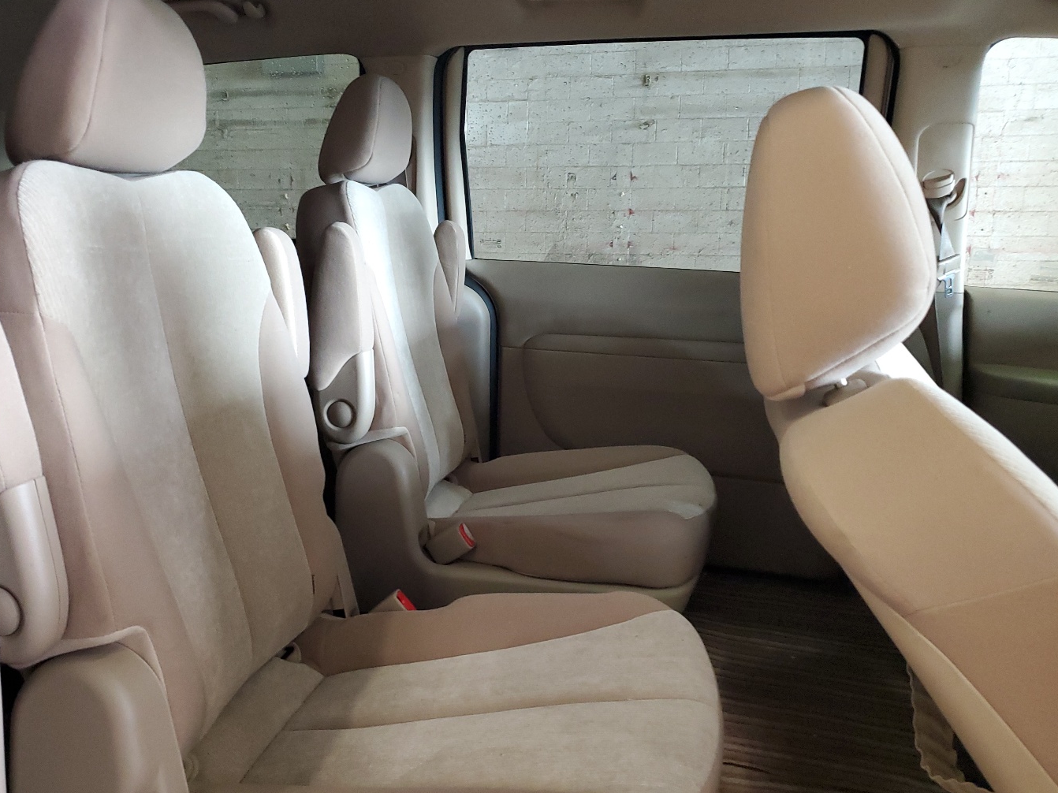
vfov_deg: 45.4
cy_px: 427
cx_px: 483
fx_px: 947
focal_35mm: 31
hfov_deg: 58.3
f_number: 1.5
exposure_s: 1/24
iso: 321
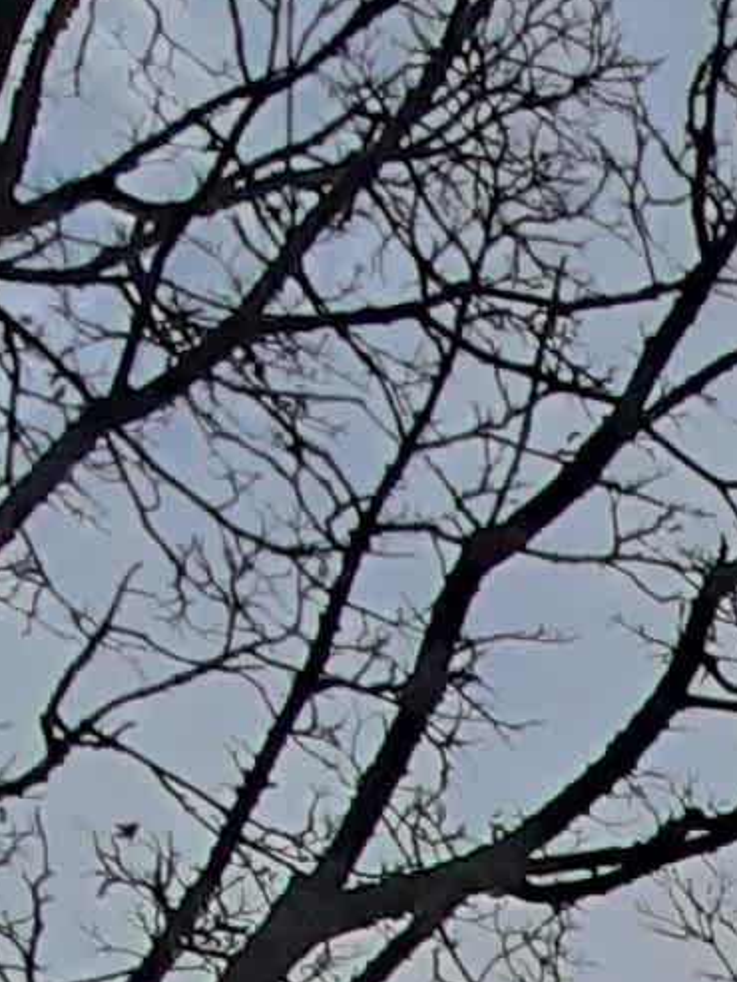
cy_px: 2791
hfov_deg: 10.3
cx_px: 2390
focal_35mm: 86
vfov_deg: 12.3
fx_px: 2440
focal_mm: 1.4
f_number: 2.2
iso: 40
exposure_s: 1/898
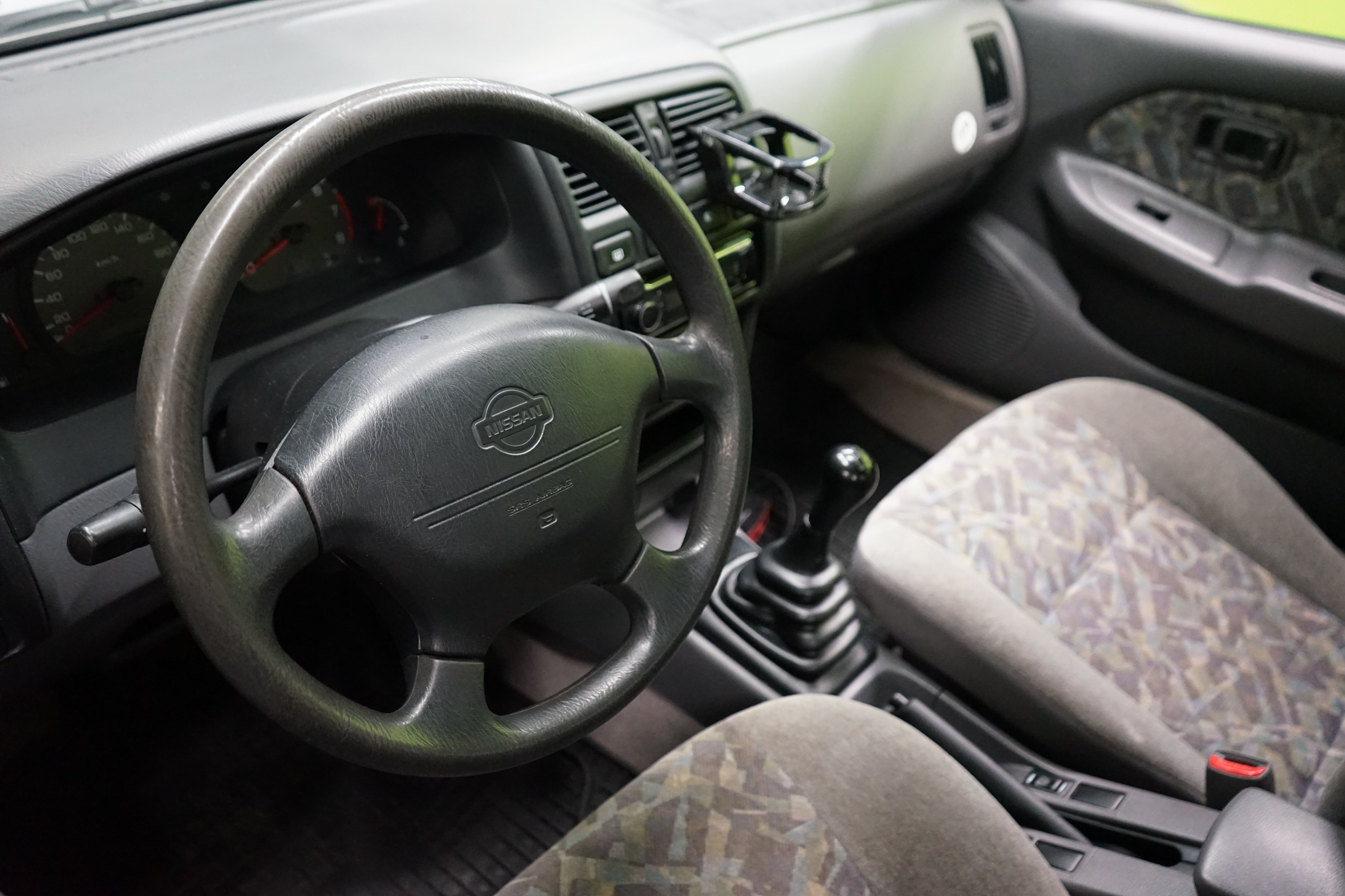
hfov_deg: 65.5
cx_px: 672
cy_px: 448
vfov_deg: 46.4
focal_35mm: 28
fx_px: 1046
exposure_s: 1/160
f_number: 3.5
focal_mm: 28
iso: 5000
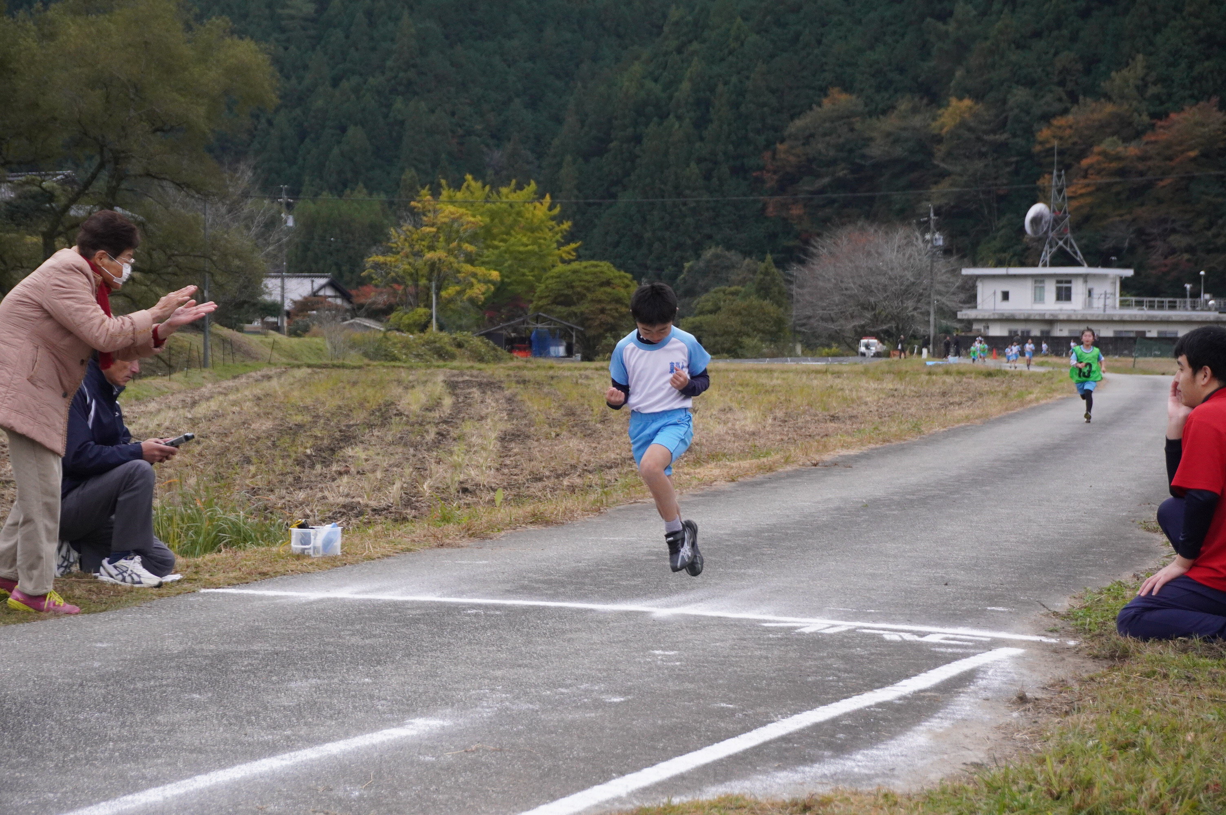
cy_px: 408
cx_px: 613
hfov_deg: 28.7
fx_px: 2399
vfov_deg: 19.3
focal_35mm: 70
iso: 1600
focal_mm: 47
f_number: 5.6
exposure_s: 1/2000
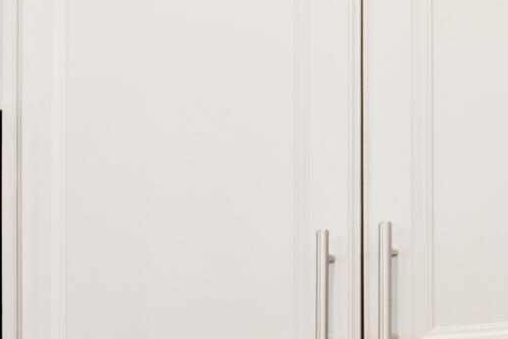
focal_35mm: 88
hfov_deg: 16.4
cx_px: -566
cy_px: 506
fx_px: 1242
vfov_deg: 14.5
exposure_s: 1/1.25
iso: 100
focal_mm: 10
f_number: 8
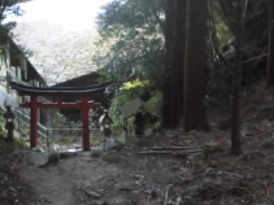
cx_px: 74
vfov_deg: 20.4
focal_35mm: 72
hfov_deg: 26.8
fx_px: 570
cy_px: 100
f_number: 4.2
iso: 800
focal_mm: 6.9
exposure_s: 1/40
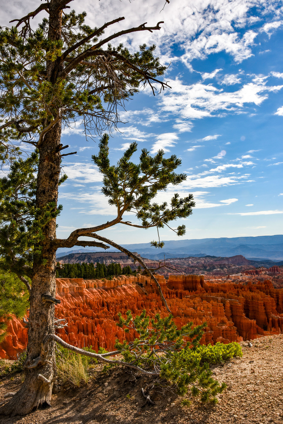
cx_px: 142
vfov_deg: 61.9
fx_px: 353
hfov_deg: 43.6
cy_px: 212
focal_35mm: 30
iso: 160
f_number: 22
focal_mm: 30
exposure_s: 1/80
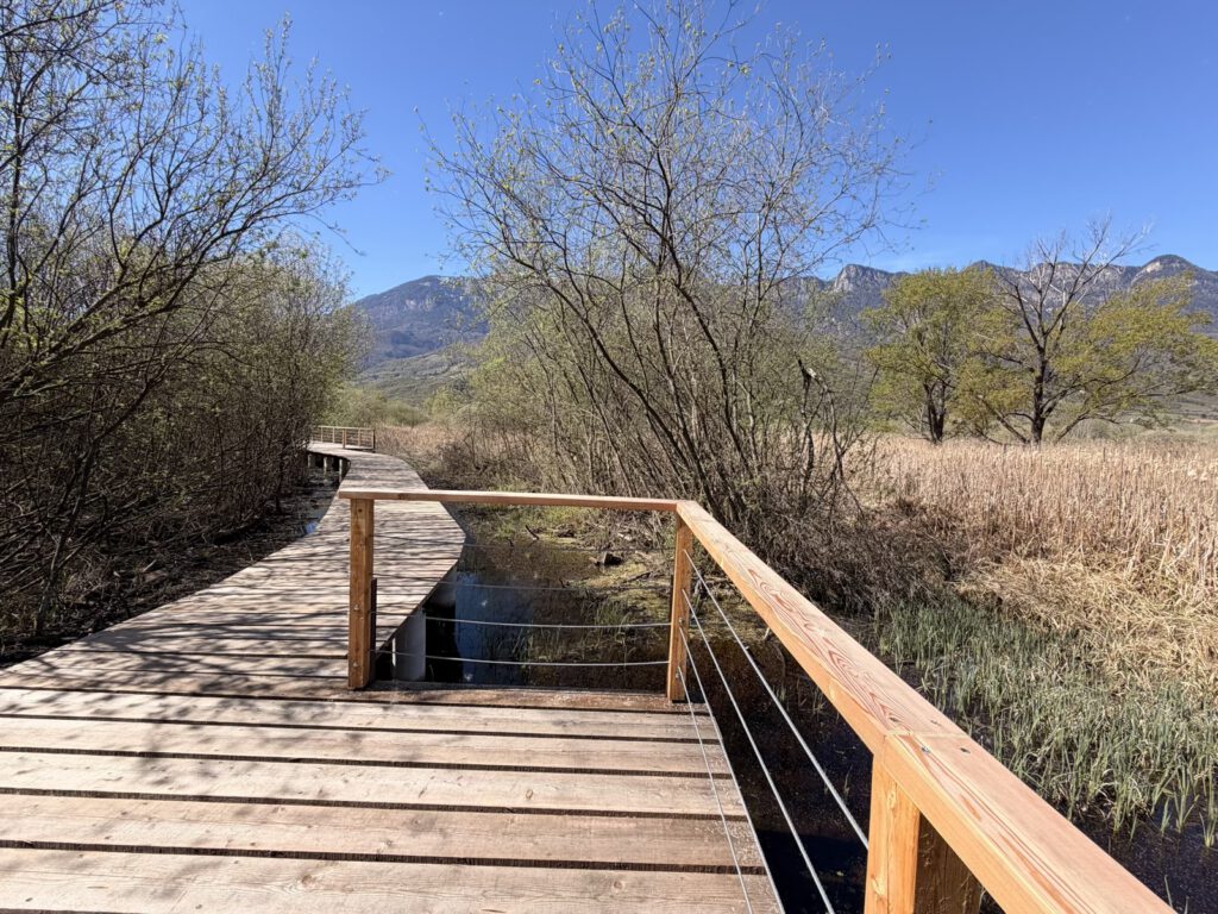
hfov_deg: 102.1
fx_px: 493
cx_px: 609
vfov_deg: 85.7
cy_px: 457
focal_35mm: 14
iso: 25
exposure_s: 1/770
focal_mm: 2.22
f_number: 2.2
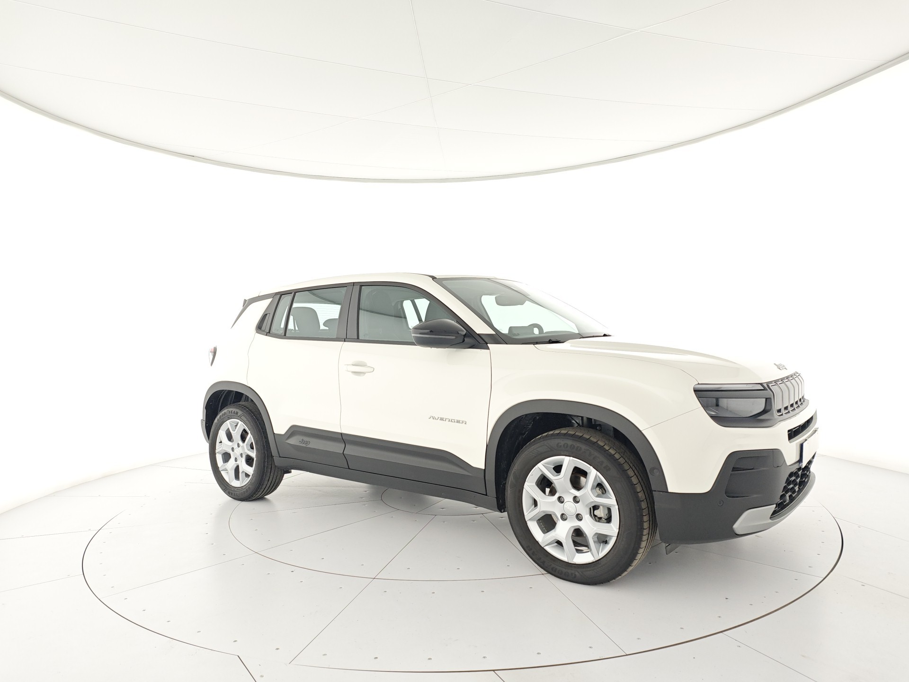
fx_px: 604
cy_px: 341
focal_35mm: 23
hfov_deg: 73.9
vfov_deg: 58.9
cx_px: 454
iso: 65
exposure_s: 1/100
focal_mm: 6.55
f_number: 1.6
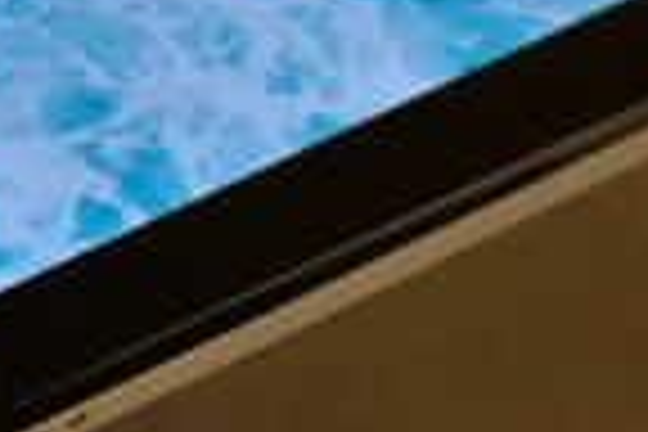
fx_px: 5508
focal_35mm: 306
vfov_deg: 4.5
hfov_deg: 6.5
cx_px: -706
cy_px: 76
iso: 2000
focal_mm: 30.5
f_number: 4.8
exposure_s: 1/125
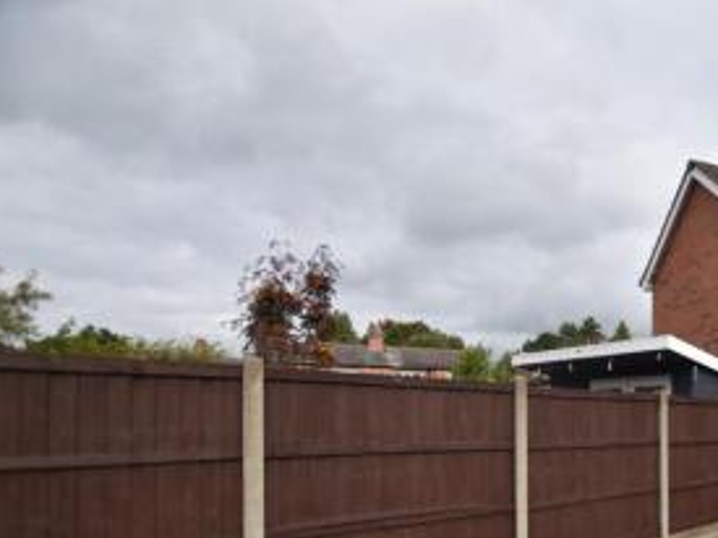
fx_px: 518
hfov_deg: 61.5
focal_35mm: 25
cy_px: 411
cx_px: 608
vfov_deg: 52.2
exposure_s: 1/1000
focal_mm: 10
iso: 100
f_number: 3.5
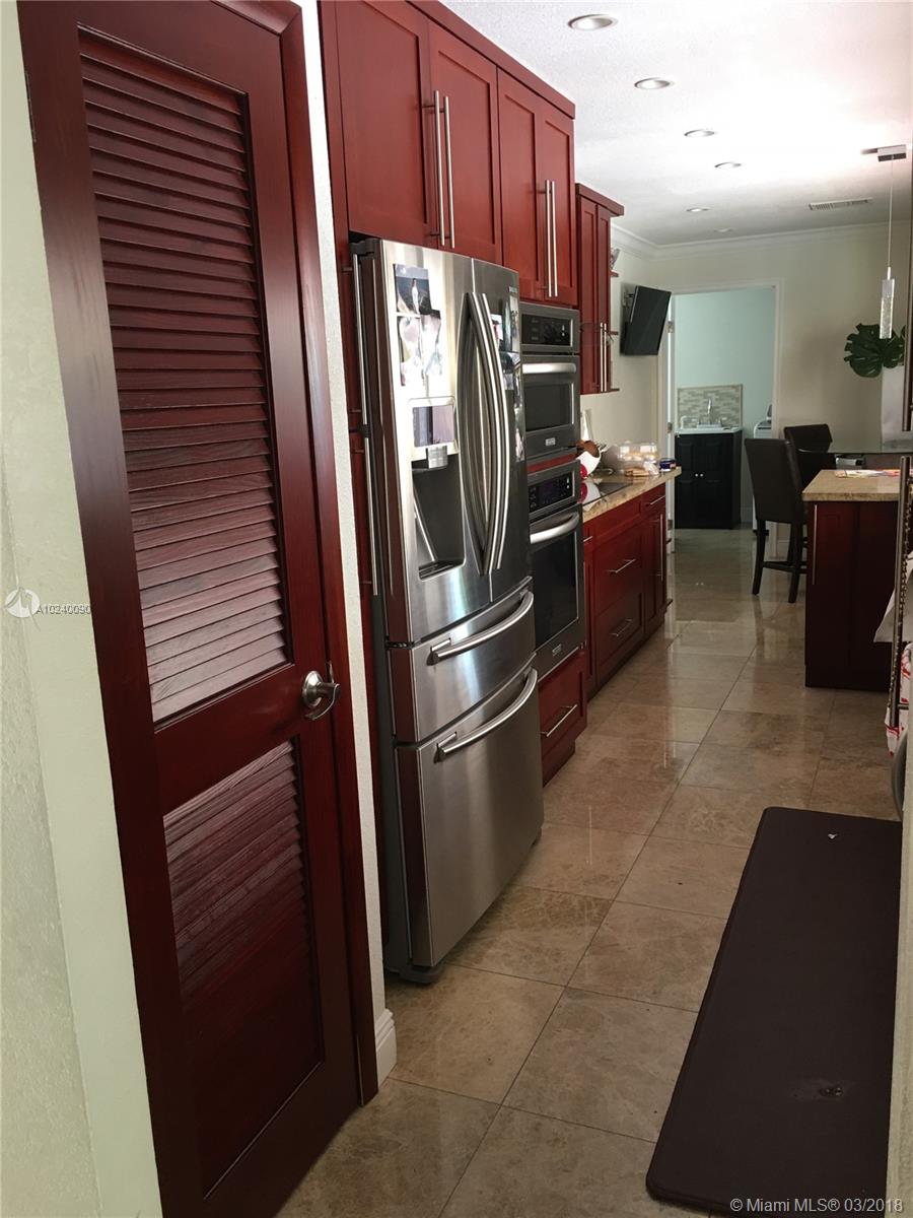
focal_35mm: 29
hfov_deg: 48.2
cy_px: 609
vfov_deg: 61.7
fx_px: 1020
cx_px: 456
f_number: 2.2
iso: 40
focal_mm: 4.15
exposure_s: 1/15
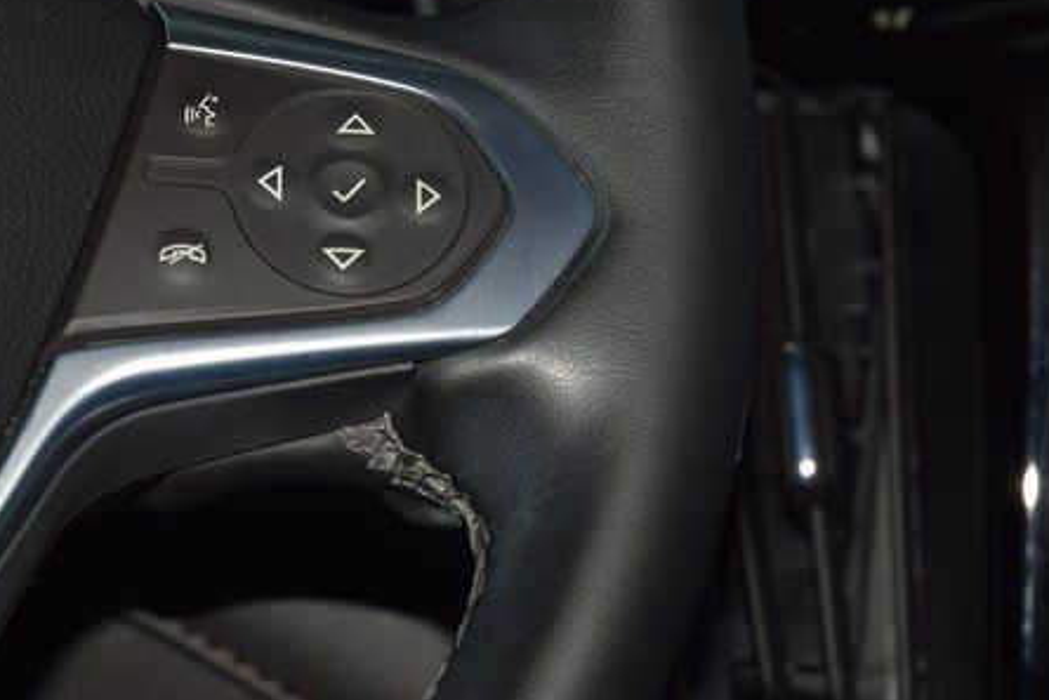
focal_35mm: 151
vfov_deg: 9.1
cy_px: 204
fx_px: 4401
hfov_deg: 13.6
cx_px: 328
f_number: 8
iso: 100
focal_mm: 70
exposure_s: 1/125
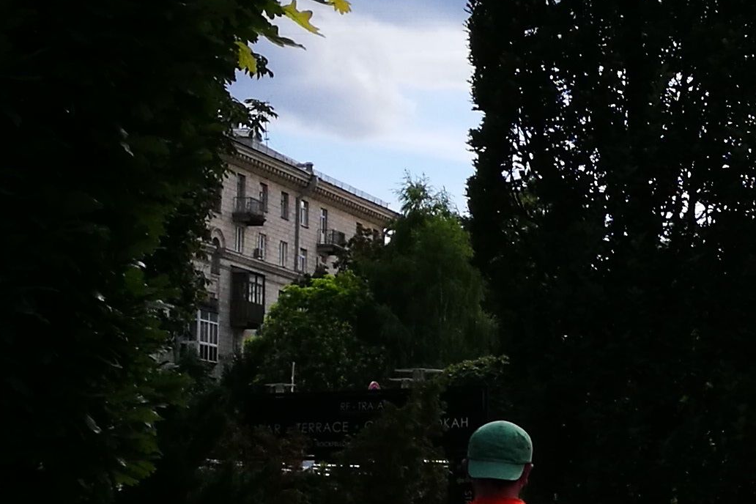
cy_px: 412
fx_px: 2268
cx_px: 1270
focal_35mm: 108
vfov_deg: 12.6
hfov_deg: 16.5
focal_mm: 4.5
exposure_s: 1/840
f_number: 0.95
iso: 50
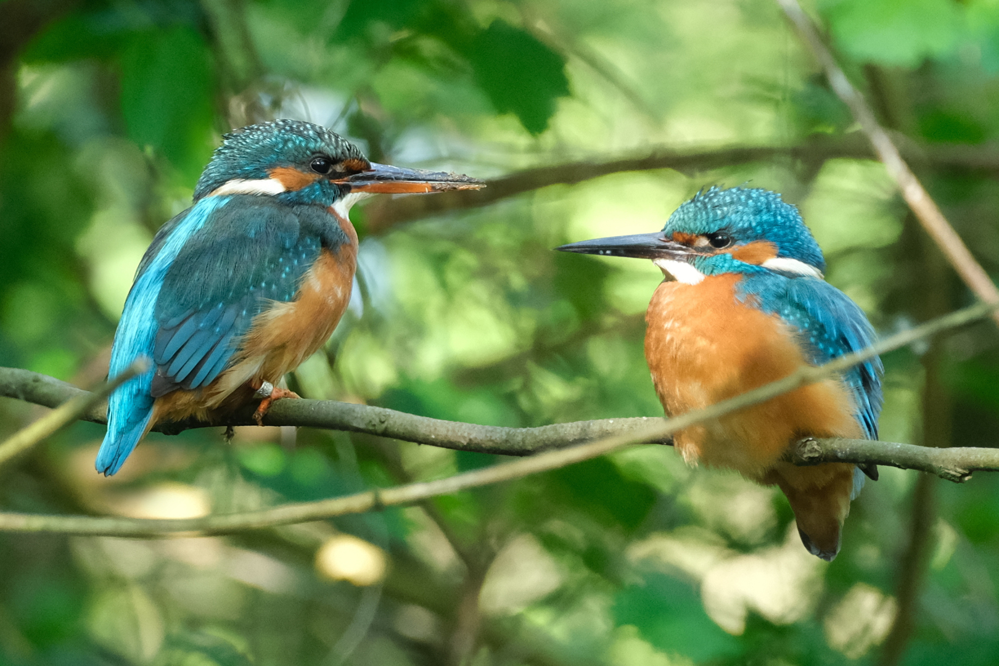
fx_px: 9989
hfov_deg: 5.7
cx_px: 500
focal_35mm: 360
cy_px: 333
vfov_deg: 3.8
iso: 4000
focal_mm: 239.8
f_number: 5.6
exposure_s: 1/400
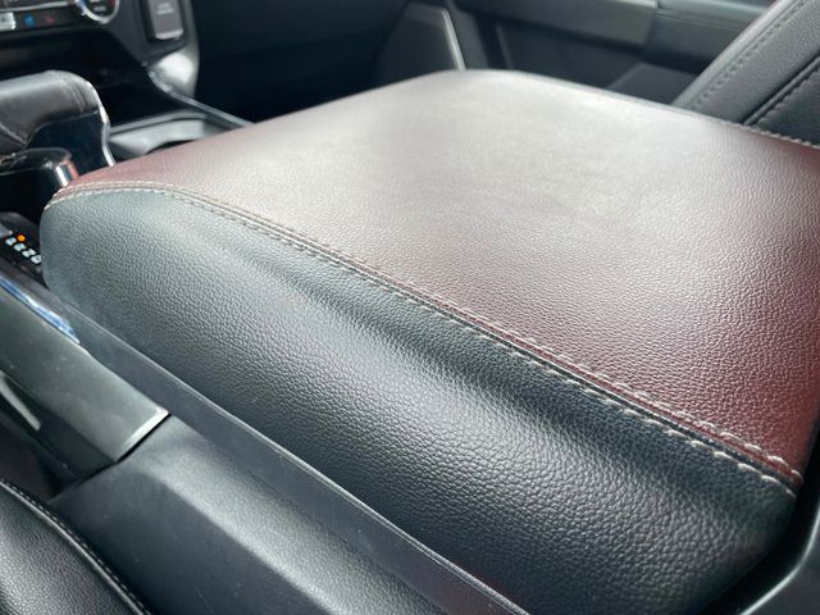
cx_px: 410
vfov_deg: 53.1
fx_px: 616
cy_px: 308
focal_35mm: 26
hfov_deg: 67.3
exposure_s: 1/108
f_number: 1.6
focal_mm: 4.2
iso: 64
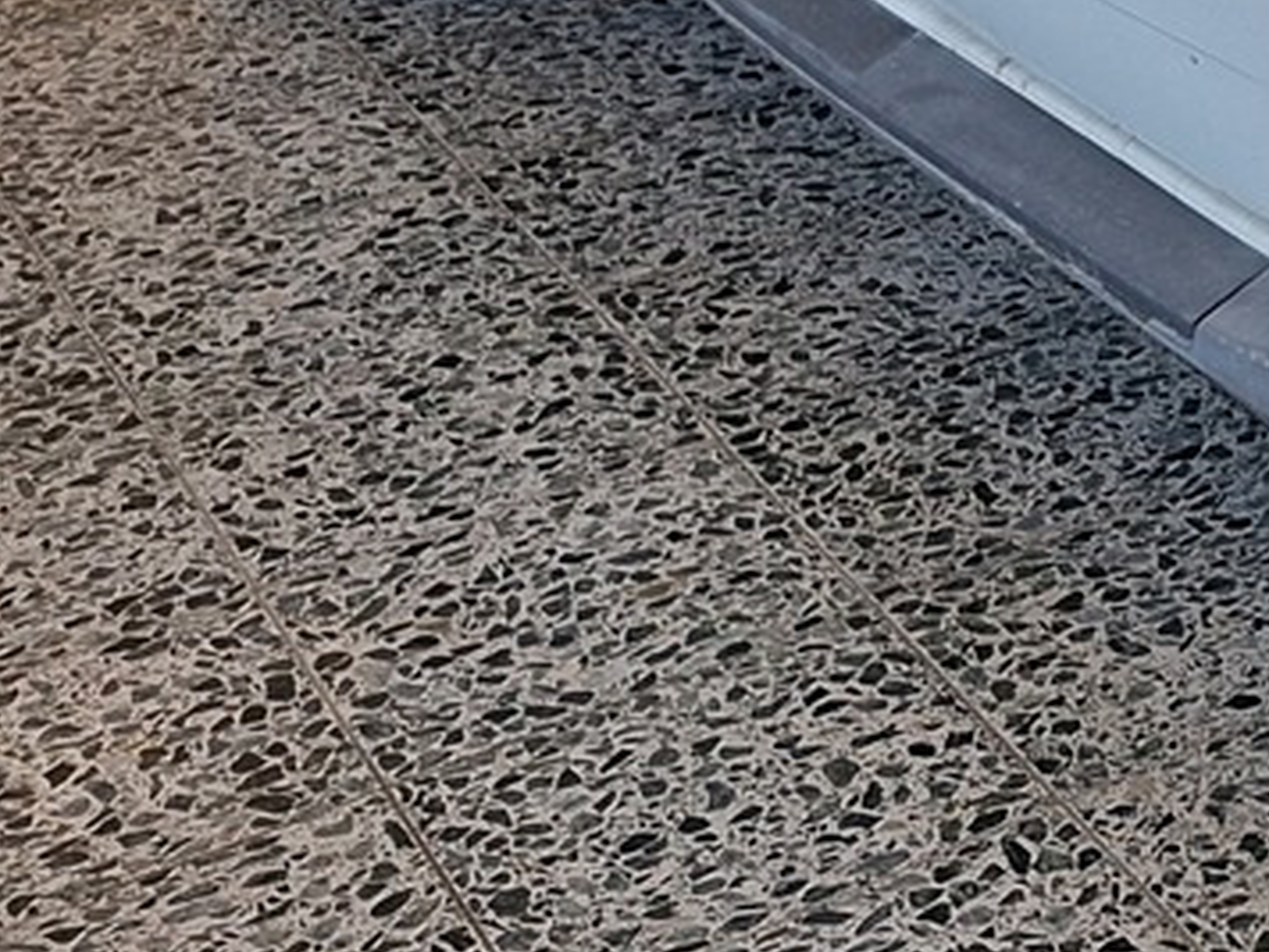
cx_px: 2392
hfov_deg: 16.8
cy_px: -282
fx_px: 3409
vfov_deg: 15.2
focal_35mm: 93
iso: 50
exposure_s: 1/149
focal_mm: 5.54
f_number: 1.8
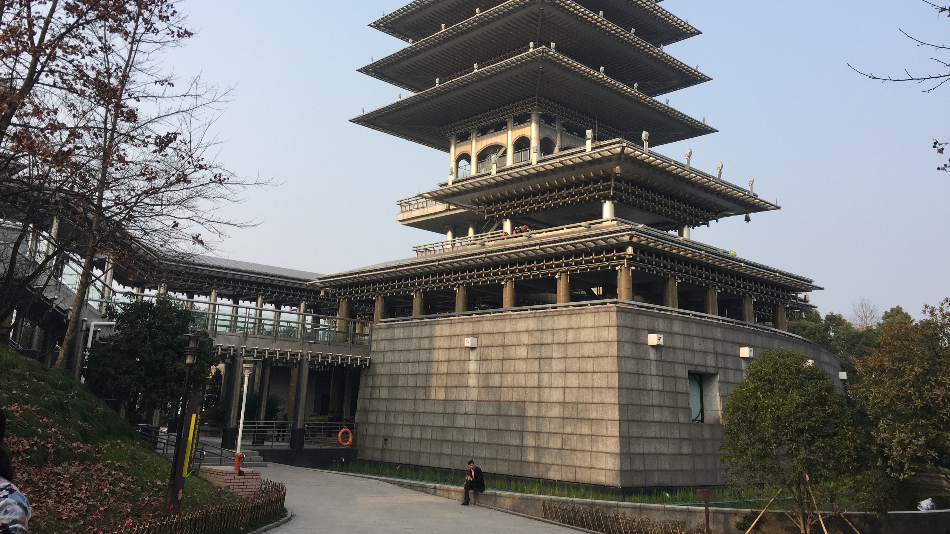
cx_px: 479
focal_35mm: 32
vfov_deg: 36.3
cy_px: 181
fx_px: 806
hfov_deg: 61.0
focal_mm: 4.15
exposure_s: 1/824
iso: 32
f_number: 2.2
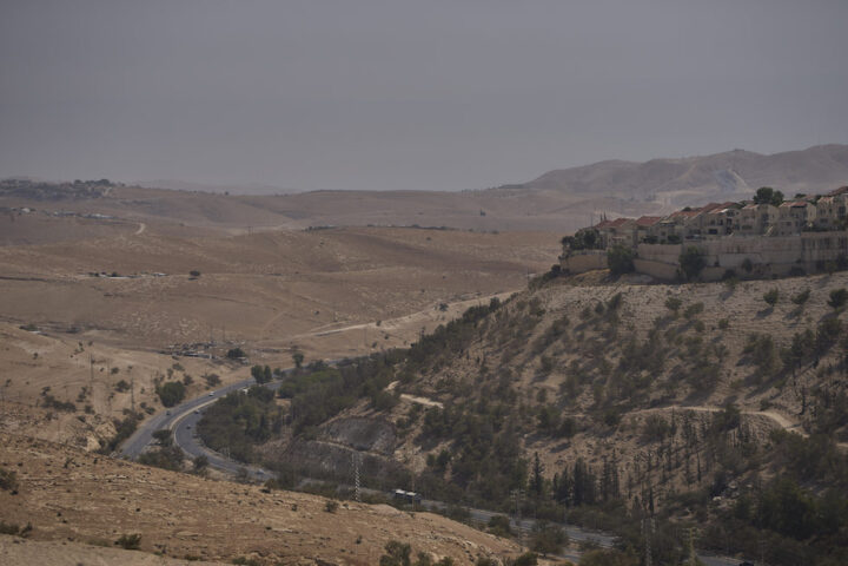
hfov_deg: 19.3
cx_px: 424
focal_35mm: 106
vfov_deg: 12.9
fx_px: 2497
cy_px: 283
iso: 200
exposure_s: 1/8000
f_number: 3.5
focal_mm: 106
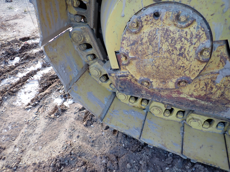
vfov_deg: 54.9
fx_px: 166
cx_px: 115
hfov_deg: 69.4
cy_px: 86
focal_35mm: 25
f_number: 2
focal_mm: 4.5
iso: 160
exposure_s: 1/125
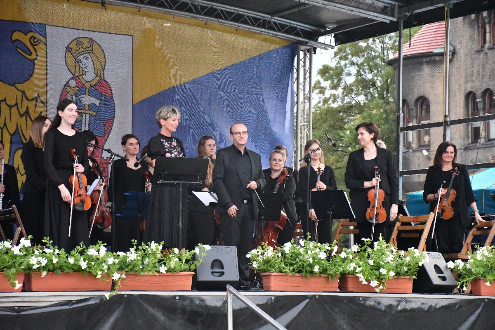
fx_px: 1650
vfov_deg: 11.4
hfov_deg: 17.1
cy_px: 165
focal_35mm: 120
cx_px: 248
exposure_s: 1/640
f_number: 5.3
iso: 9000
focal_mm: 80
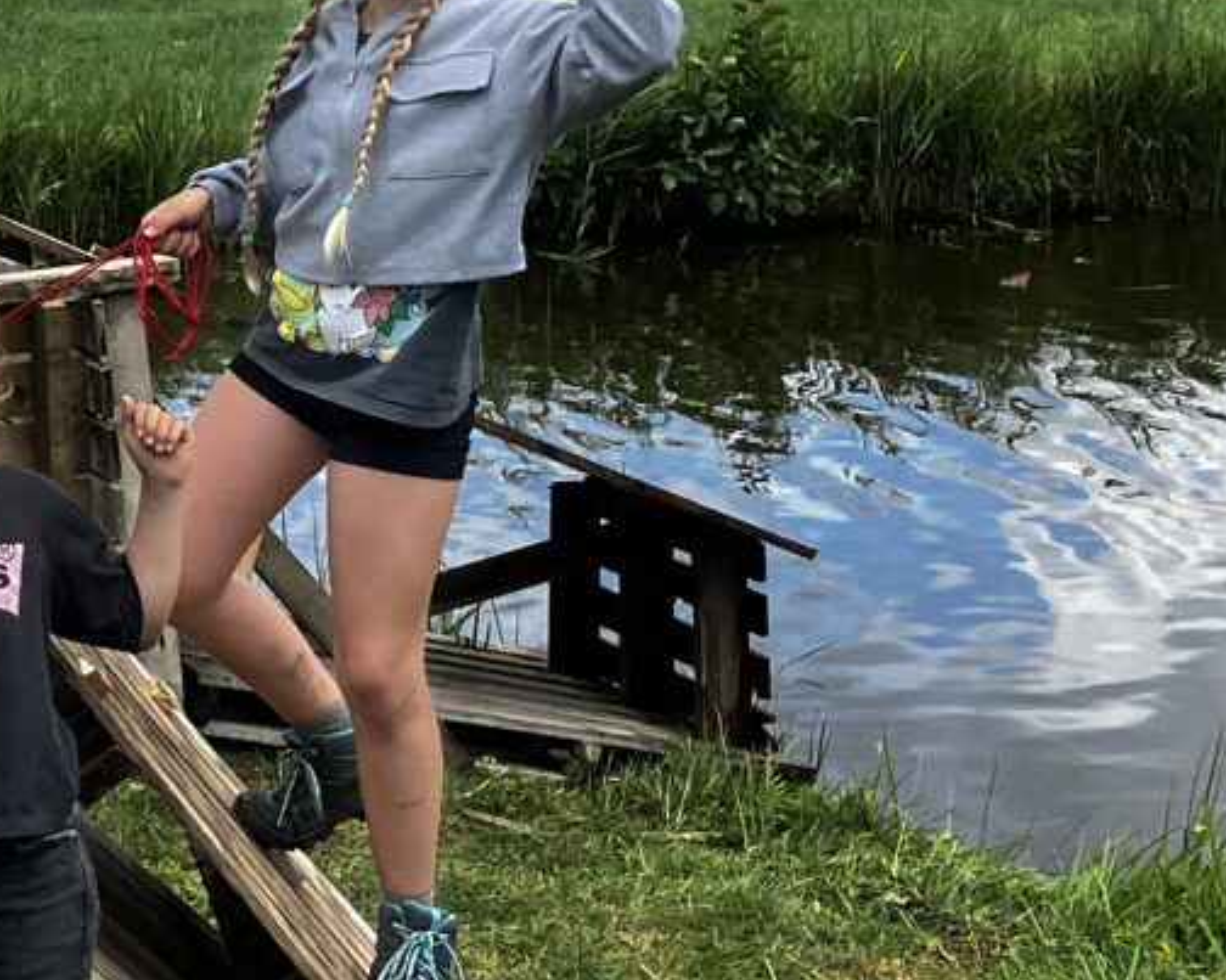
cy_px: 129
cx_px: -75
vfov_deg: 13.8
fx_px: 4027
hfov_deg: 16.8
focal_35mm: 111
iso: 32
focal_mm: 3.99
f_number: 1.8
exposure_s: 1/2114
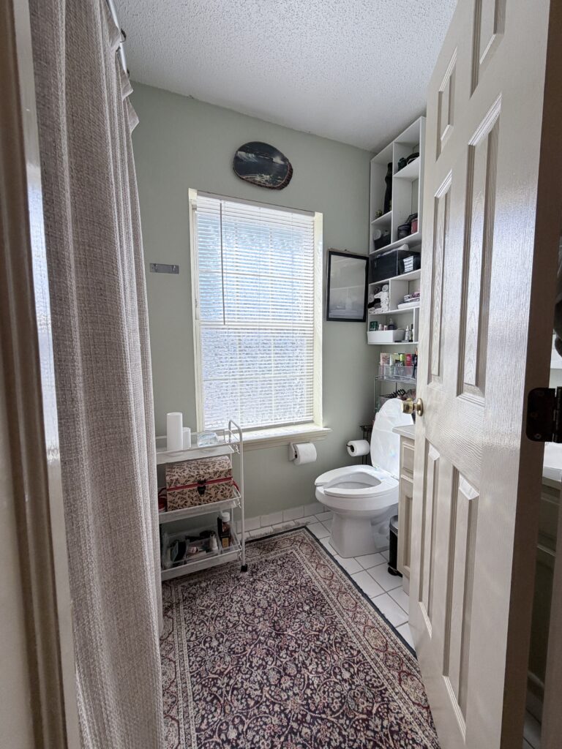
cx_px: 281
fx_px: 303
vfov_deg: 102.1
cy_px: 374
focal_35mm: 14
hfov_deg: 85.7
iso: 64
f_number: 2.2
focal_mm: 2.22
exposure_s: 1/186
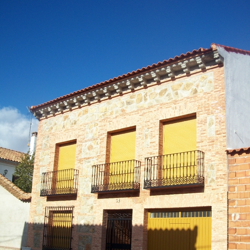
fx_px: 343
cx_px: 126
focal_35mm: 42
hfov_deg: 40.0
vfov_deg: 39.6
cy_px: 163
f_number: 5.6
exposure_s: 1/320
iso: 80
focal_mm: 6.3
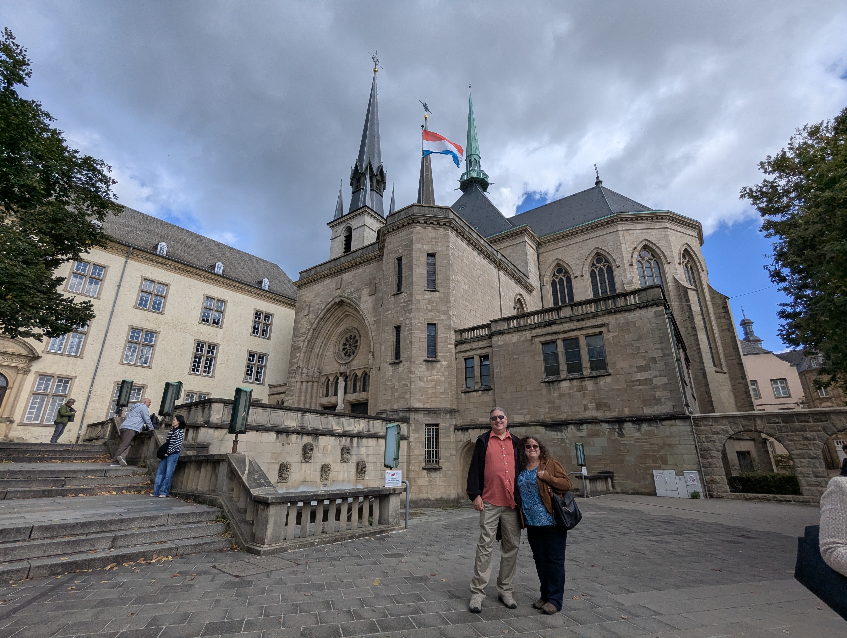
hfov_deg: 94.4
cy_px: 319
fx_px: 392
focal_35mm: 16
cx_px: 424
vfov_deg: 78.2
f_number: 2.2
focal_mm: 2.35
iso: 50
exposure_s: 1/2066
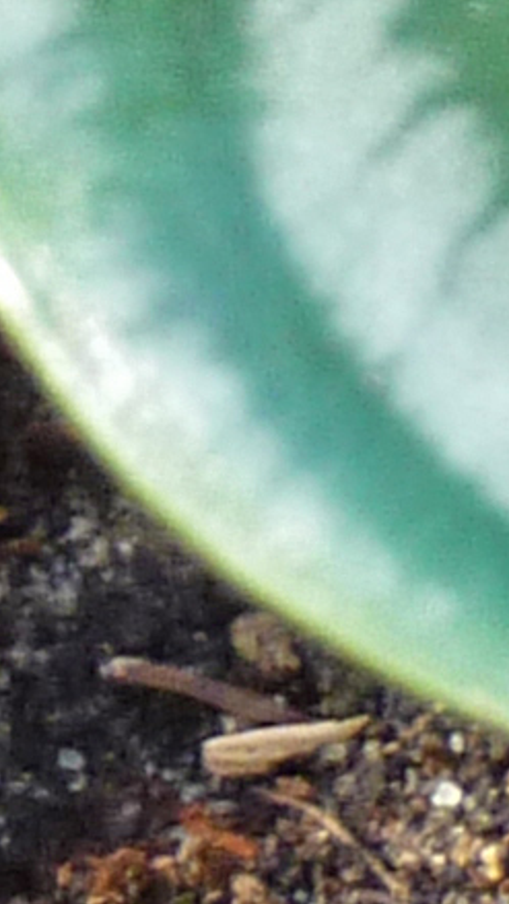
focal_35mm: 317
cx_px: -2261
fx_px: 7605
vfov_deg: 6.7
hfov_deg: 3.5
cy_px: -480
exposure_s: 1/30
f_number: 3.5
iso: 125
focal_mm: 5.7
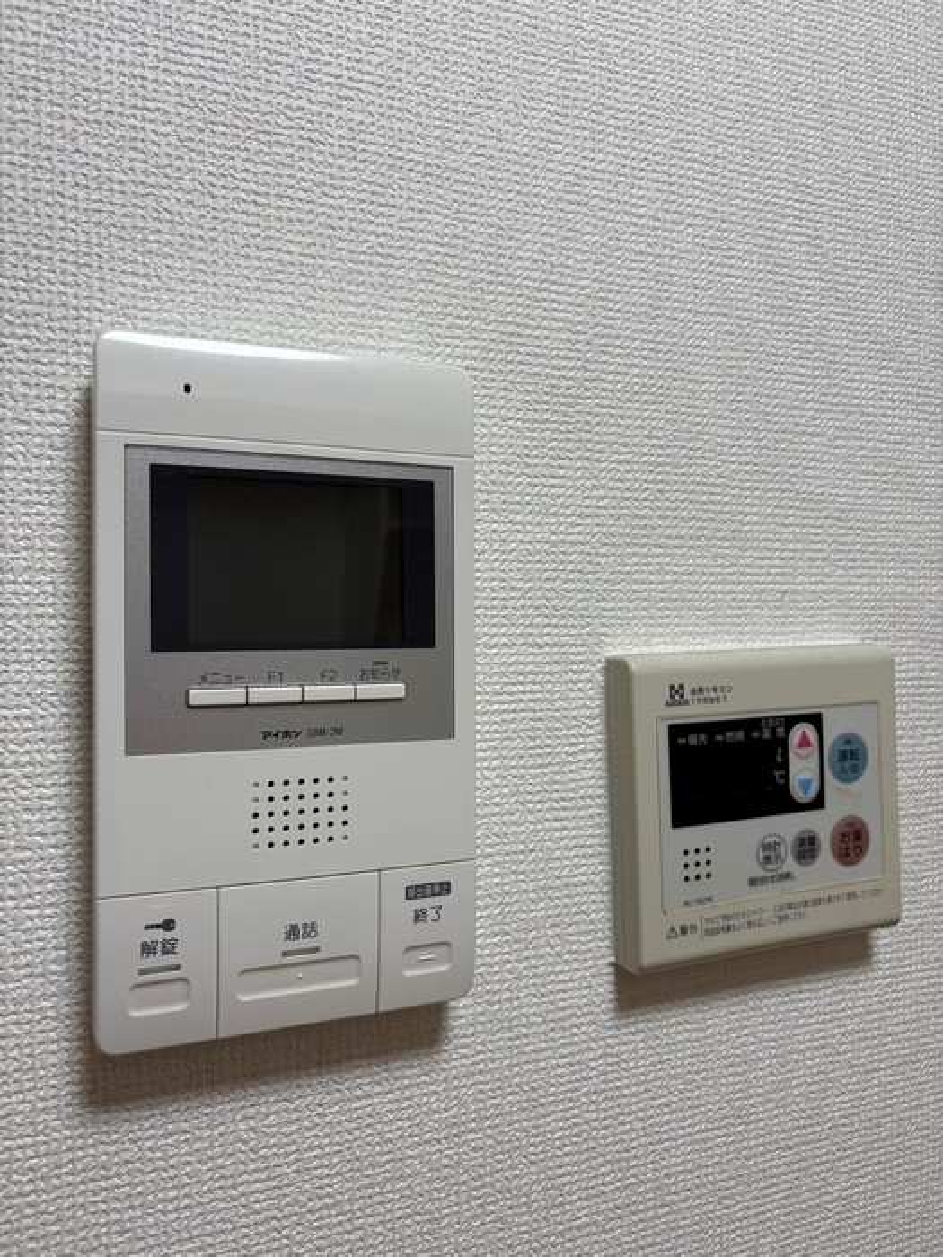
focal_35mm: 26
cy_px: 628
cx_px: 472
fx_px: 944
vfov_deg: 67.3
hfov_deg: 53.1
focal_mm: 5.96
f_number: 1.6
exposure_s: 1/120
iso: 100
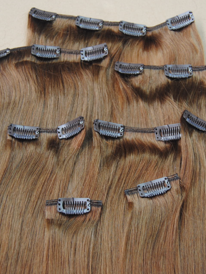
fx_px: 555
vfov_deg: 27.8
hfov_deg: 21.0
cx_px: 108
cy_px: 135
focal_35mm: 70
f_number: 4.5
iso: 220
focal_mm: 32
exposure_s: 1/30
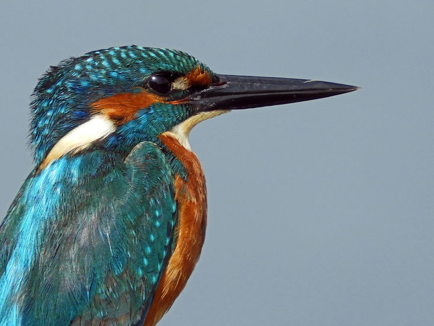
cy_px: 163
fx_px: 13794
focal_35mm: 1100
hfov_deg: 1.8
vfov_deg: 1.4
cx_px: 217
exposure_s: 1/400
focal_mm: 197.1
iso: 100
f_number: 5.6
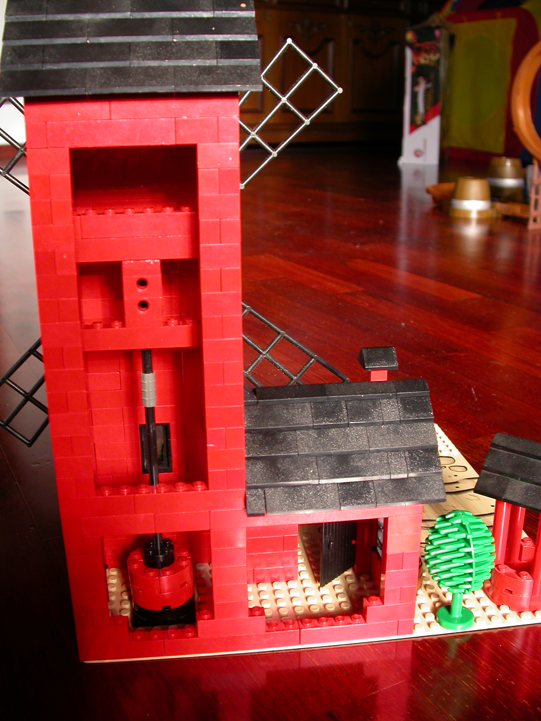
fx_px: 792
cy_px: 360
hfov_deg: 37.7
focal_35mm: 38
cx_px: 270
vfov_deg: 49.0
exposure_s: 1/58.2
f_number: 3
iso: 100
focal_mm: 7.85
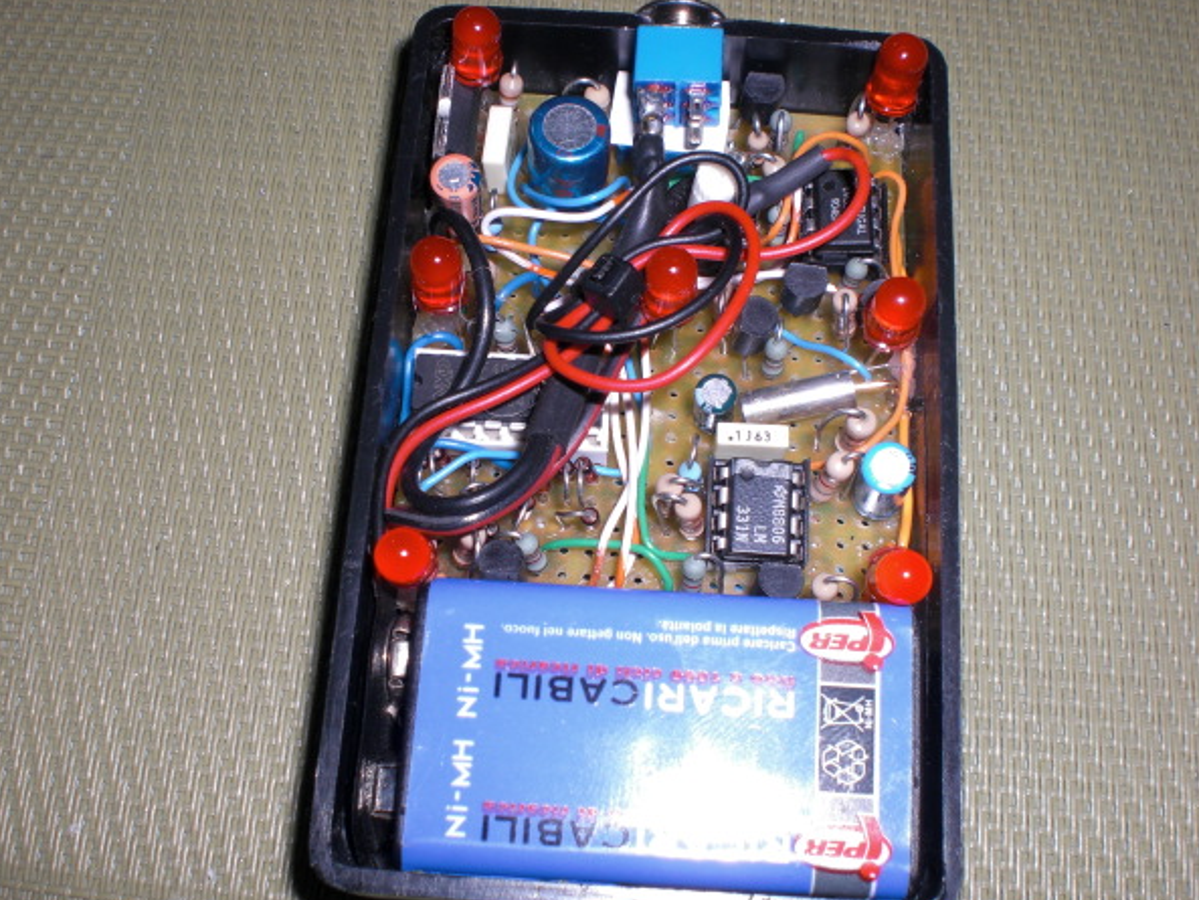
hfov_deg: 45.8
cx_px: 601
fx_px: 1420
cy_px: 443
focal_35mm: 41
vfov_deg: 35.1
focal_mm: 6.3
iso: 64
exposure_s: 1/60
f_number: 5.6
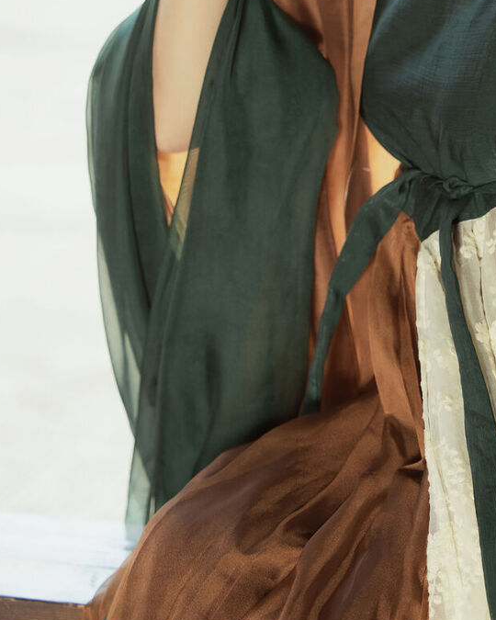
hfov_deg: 6.4
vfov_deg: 8.0
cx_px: 468
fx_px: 4422
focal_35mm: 241
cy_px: 19
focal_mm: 111
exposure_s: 1/400
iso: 320
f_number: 2.8
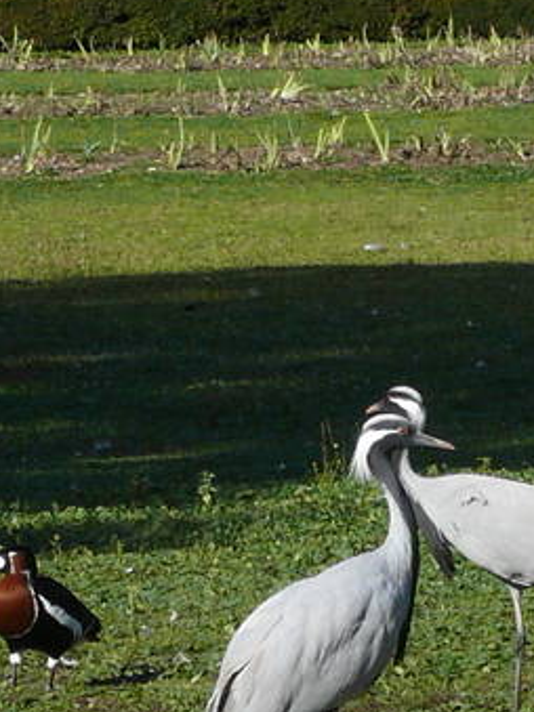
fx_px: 7574
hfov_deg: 4.0
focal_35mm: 368
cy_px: -32
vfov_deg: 5.4
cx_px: 538
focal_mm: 16.6
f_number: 5.6
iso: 100
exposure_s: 1/400
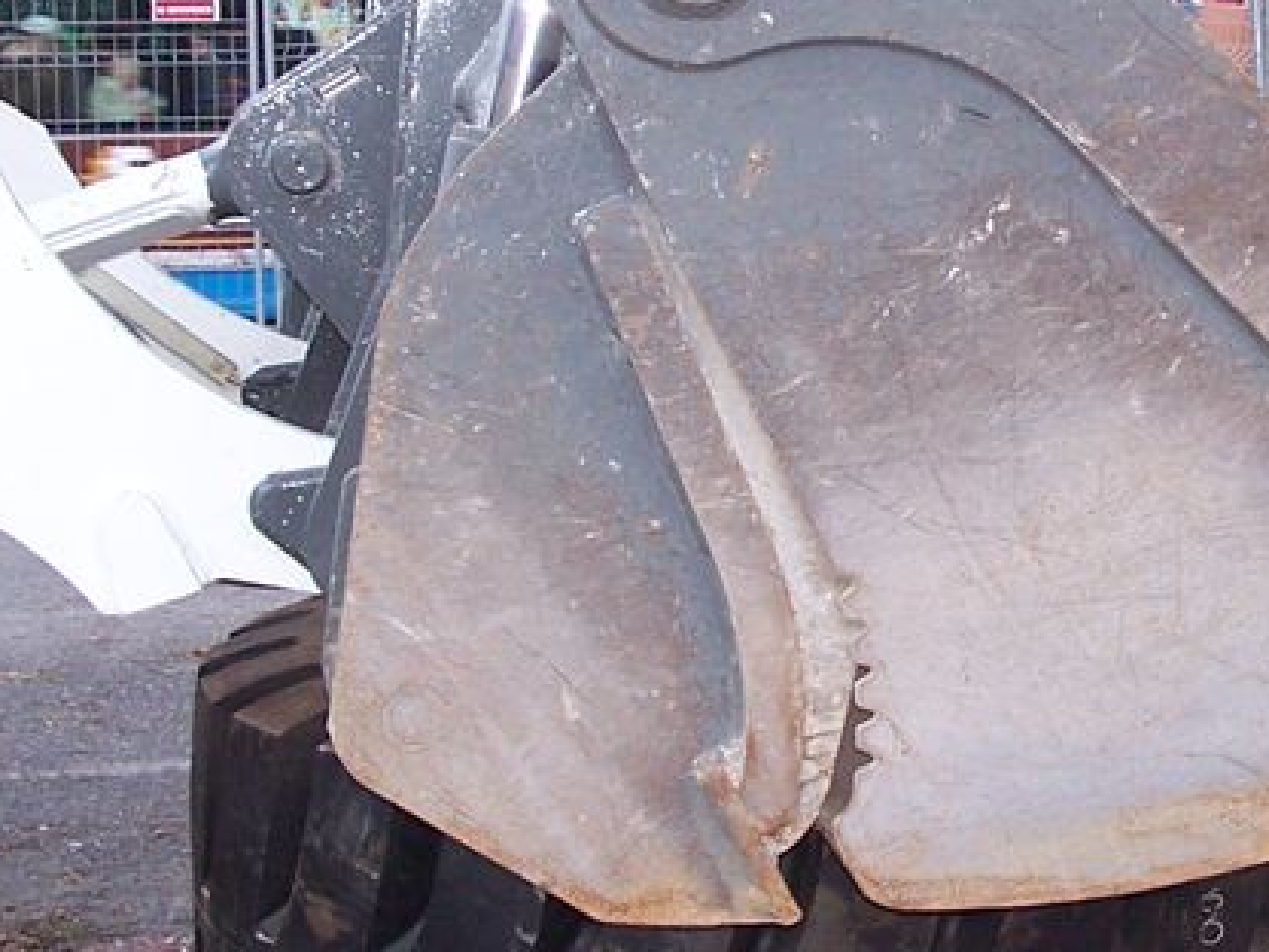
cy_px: 319
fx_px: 3154
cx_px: 940
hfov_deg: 22.6
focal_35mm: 86
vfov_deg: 17.1
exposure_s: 1/90
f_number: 2.8
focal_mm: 6
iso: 140
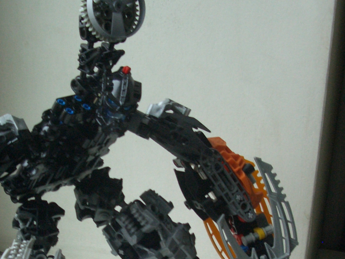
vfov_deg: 20.2
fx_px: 718
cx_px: 103
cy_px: 215
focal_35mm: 72
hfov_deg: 26.8
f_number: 2.6
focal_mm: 5.8
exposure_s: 1/80
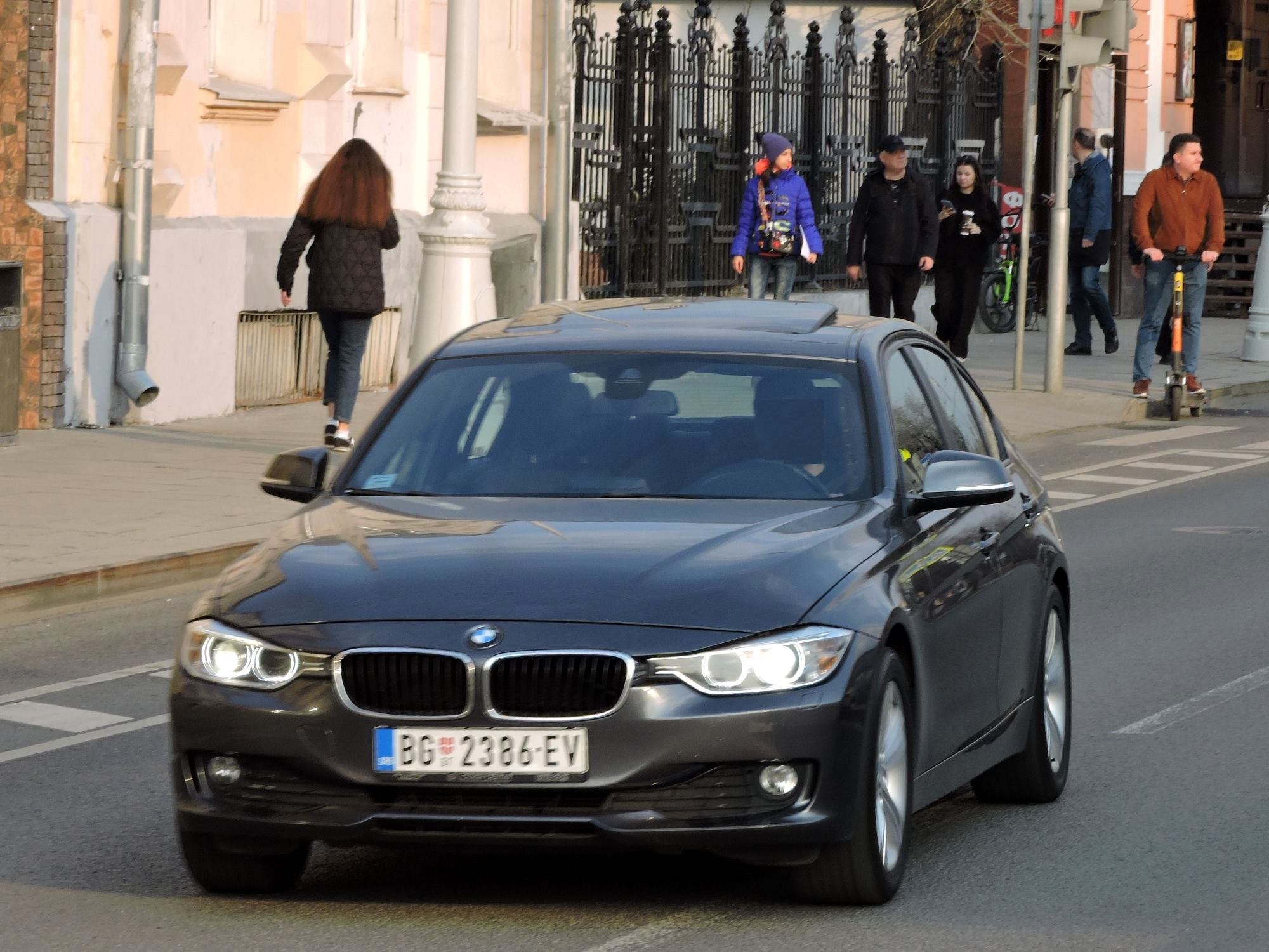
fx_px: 5499
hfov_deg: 13.2
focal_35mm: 150
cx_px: 634
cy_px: 476
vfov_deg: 9.9
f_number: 5.2
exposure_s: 1/160
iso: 100
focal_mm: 26.9
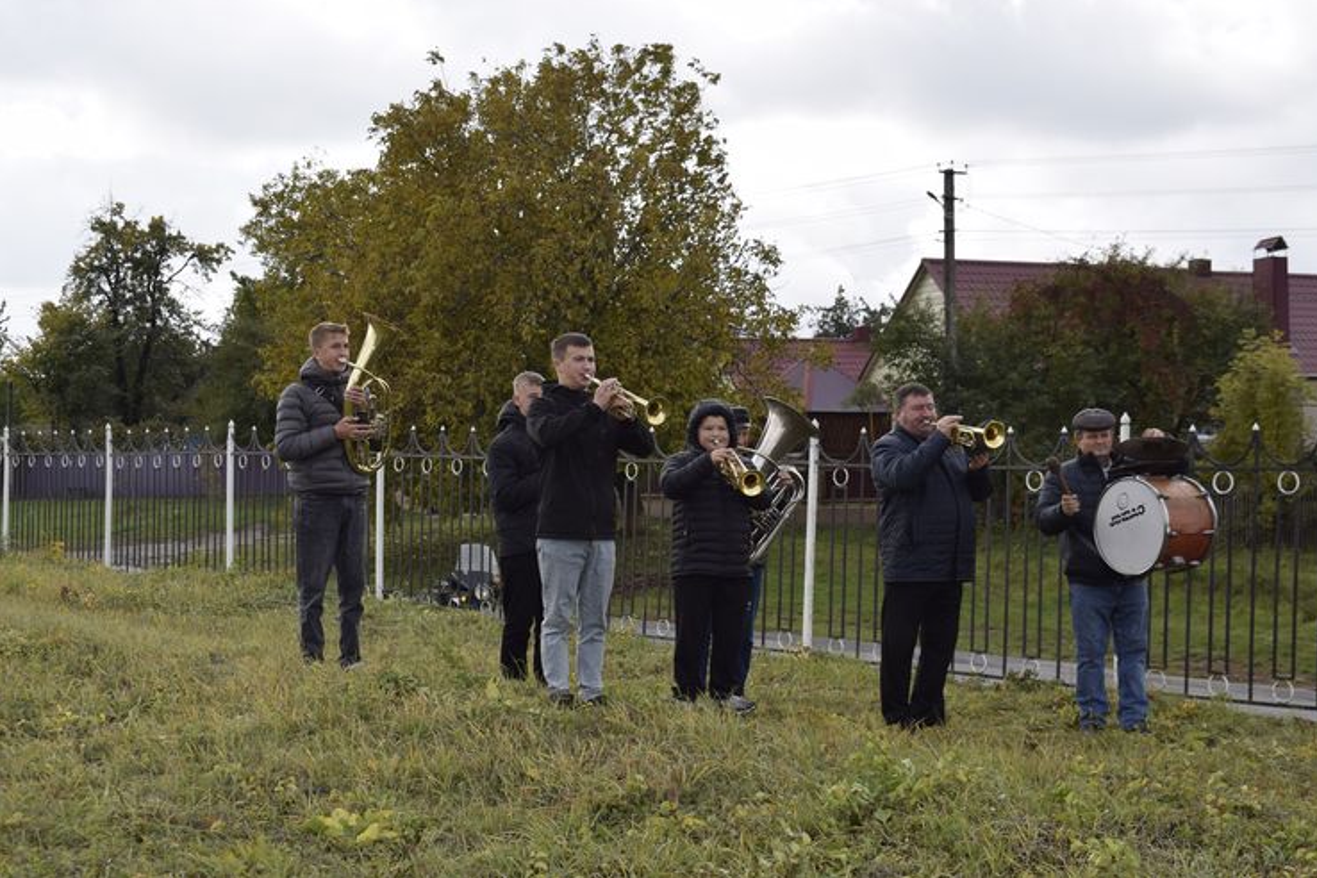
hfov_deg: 34.5
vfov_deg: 23.4
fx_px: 2122
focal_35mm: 58
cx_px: 667
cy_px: 435
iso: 100
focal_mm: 38
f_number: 8
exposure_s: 1/200
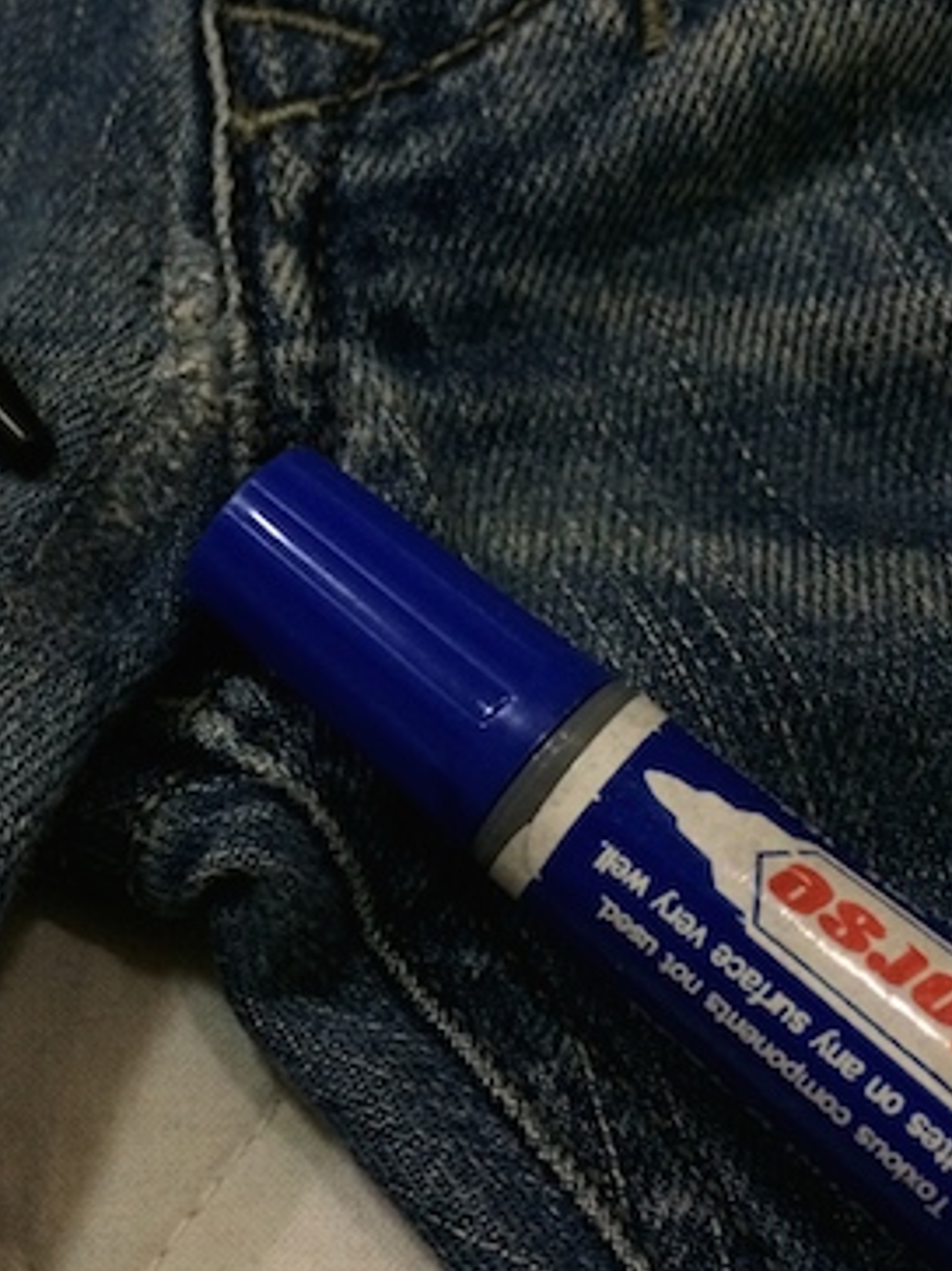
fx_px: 1761
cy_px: 578
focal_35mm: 48
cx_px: 210
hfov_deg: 29.6
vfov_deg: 39.6
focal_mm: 4.15
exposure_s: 1/33
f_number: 2.2
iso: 320
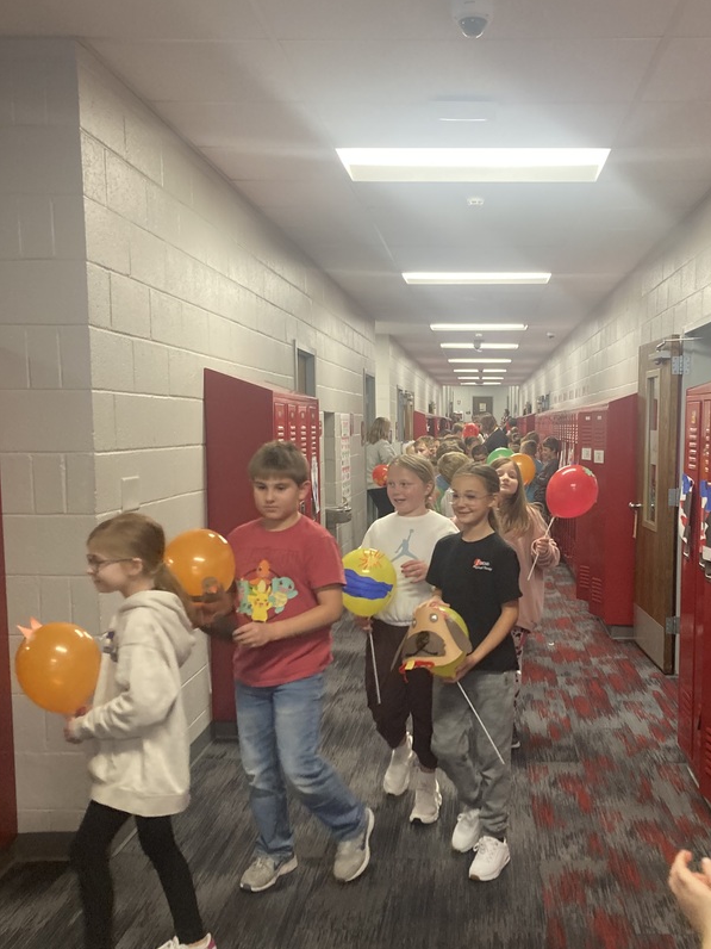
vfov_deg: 51.1
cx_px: 456
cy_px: 556
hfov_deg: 39.3
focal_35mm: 36
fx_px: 986
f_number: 1.8
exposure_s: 1/60
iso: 160
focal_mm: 3.99
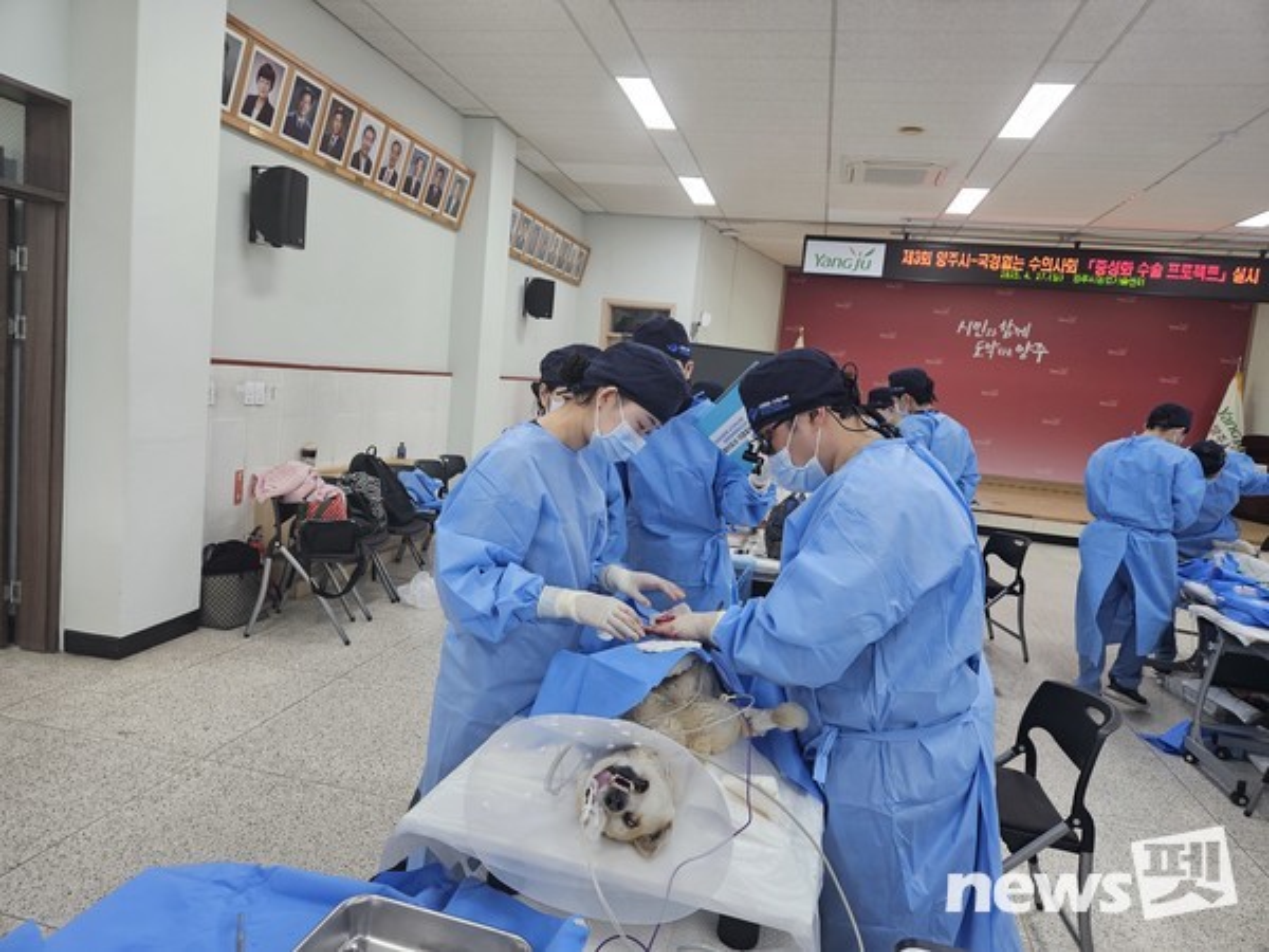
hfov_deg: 73.9
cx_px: 634
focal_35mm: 23
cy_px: 476
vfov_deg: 58.9
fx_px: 843
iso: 125
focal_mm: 5.4
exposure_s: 1/120
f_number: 1.8
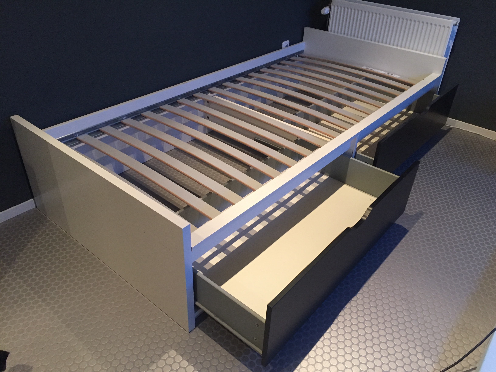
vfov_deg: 48.2
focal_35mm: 29
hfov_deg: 61.7
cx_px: 248
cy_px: 186
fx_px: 416
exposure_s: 1/20
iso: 250
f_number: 2.2
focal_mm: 4.15
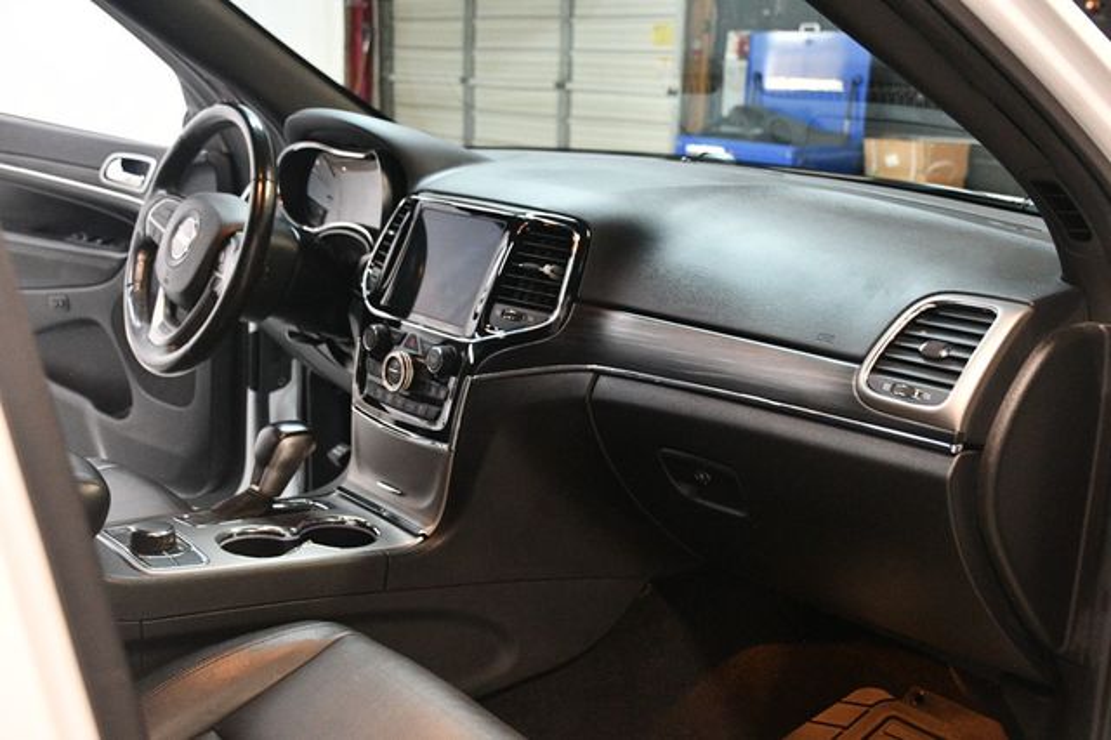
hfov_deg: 48.5
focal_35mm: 40
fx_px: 1234
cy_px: 370
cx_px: 556
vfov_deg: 33.4
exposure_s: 1/60
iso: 4000
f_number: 4
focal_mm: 27
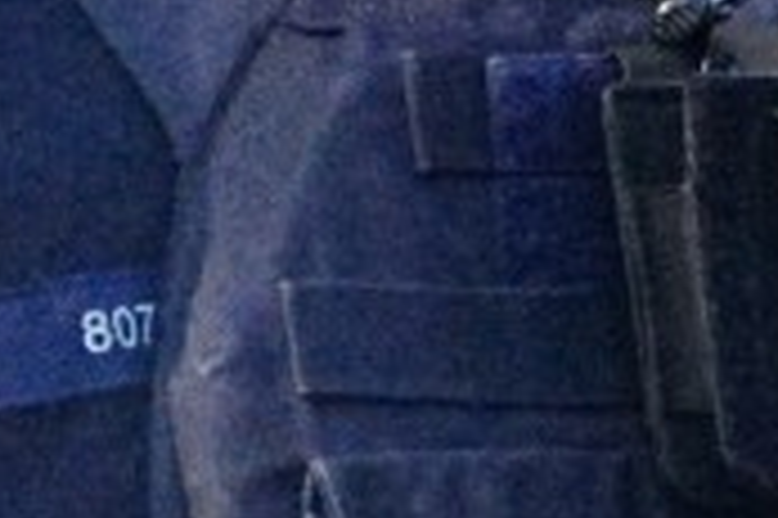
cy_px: -230
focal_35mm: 774
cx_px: 2392
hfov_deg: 2.6
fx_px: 16704
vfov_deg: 1.8
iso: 5000
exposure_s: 1/1000
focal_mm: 77.5
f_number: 11
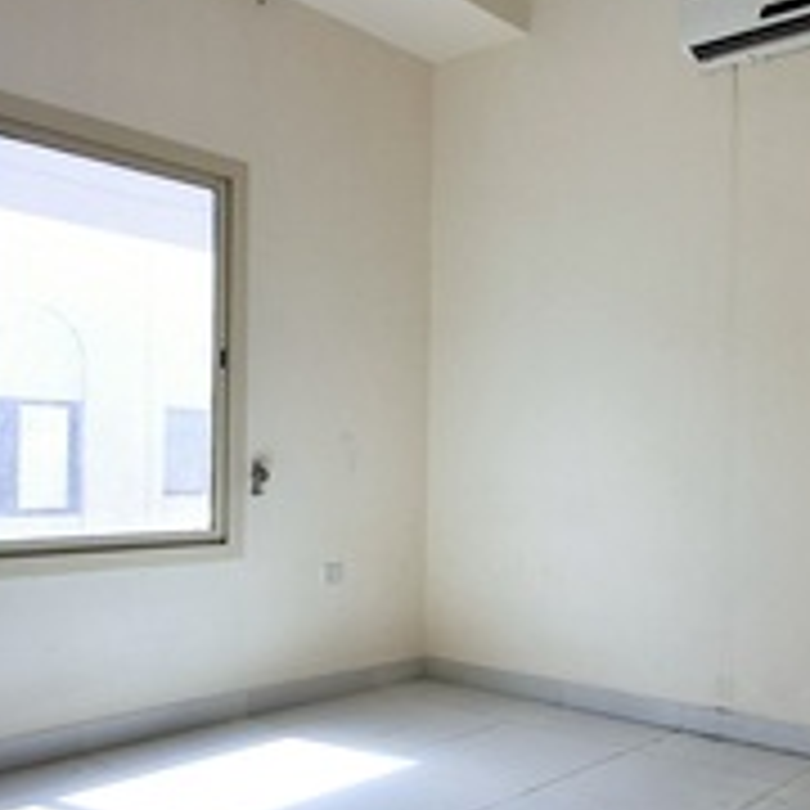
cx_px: 659
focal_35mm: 36
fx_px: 953
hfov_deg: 43.7
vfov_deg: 45.9
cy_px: 457
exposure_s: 1/133
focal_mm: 1.64
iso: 40
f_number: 2.2
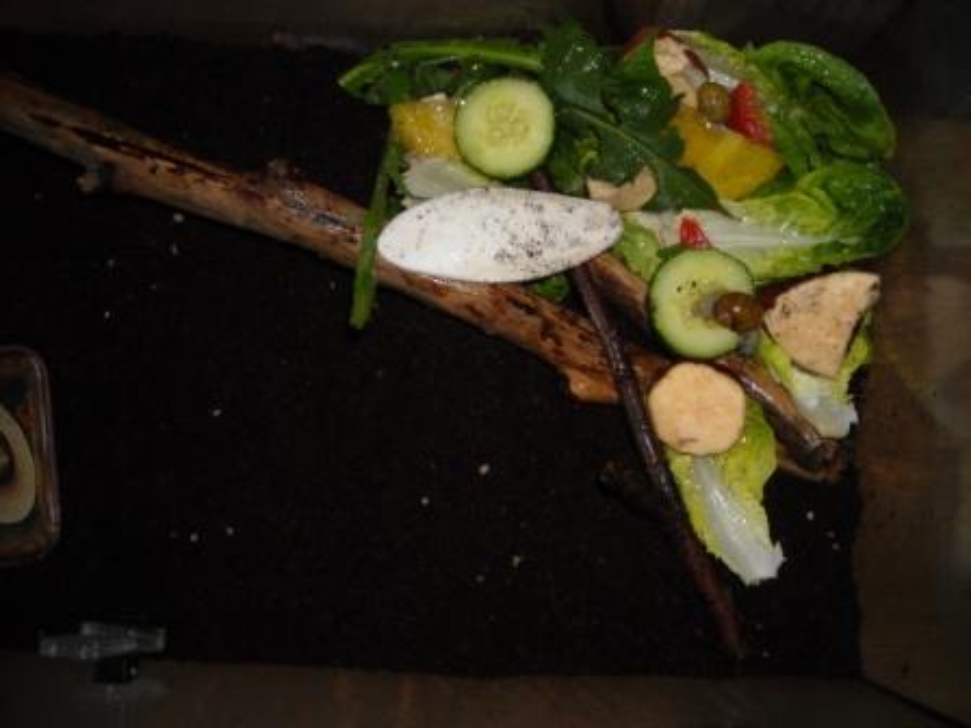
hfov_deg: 52.6
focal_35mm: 35
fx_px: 982
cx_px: 486
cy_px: 364
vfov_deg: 40.7
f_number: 2.8
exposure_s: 1/60
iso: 200
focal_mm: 5.7
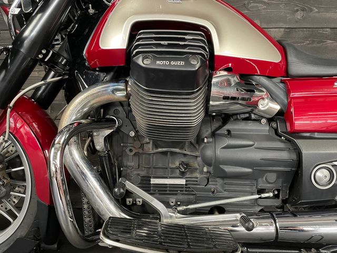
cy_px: 126
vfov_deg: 53.1
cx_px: 168
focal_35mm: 26
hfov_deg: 67.3
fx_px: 253
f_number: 1.6
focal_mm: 4.2
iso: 500
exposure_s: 1/33
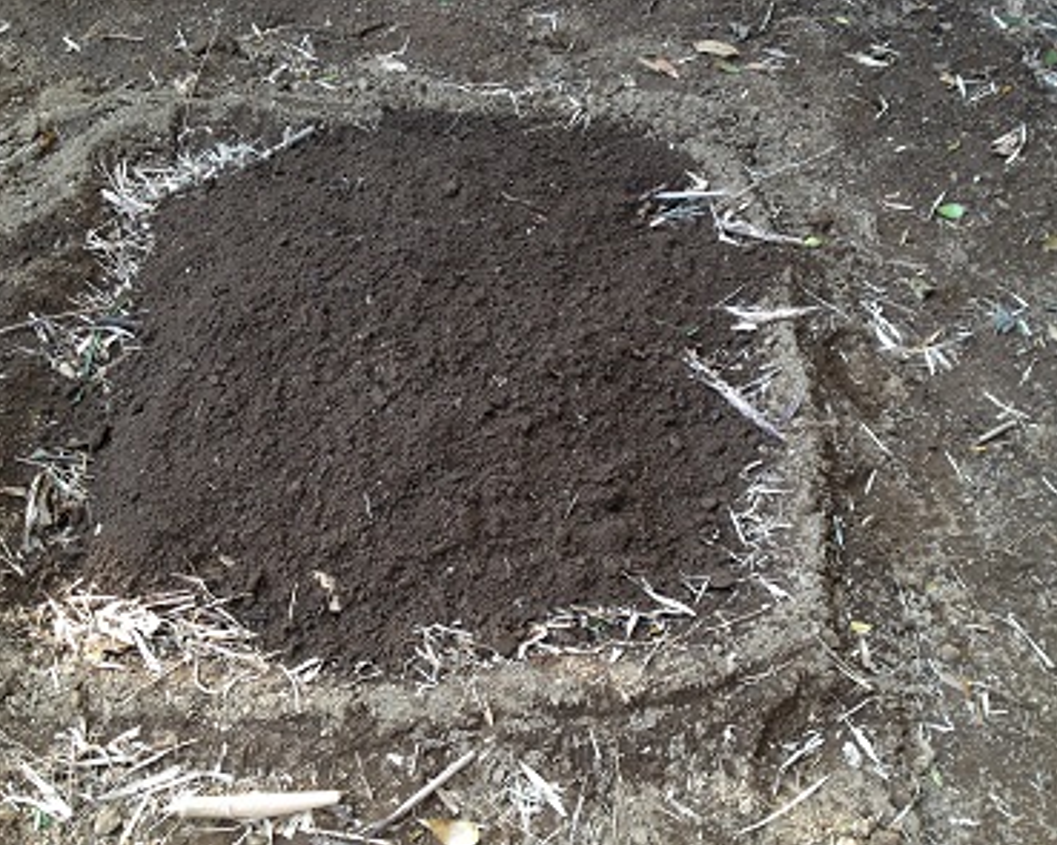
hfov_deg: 49.1
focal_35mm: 37
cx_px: 507
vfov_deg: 40.1
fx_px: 1157
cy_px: 424
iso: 50
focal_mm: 4.28
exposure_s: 1/120
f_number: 2.4
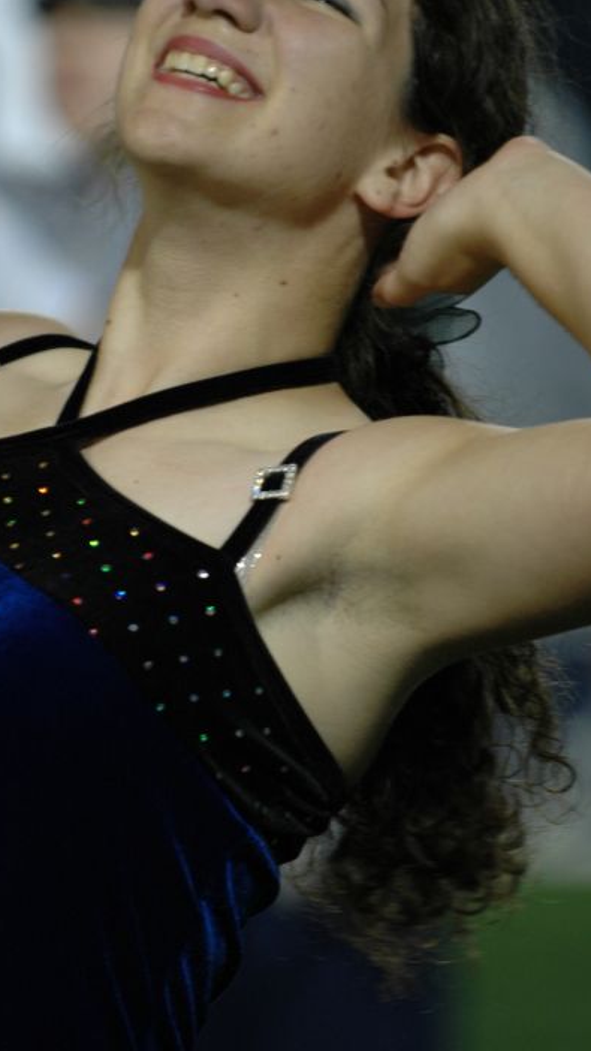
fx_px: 12757
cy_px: 380
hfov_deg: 2.7
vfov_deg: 4.7
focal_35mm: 458
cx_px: 181
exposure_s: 1/60
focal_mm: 200
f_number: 2.8
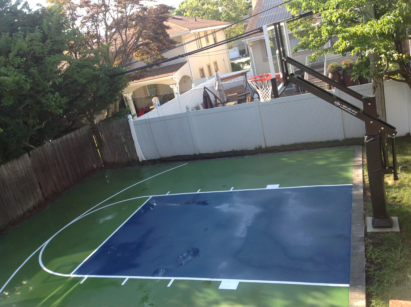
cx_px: 206
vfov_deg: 40.6
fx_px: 415
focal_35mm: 35
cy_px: 154
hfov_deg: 52.7
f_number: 2.4
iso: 50
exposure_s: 1/291
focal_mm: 4.28
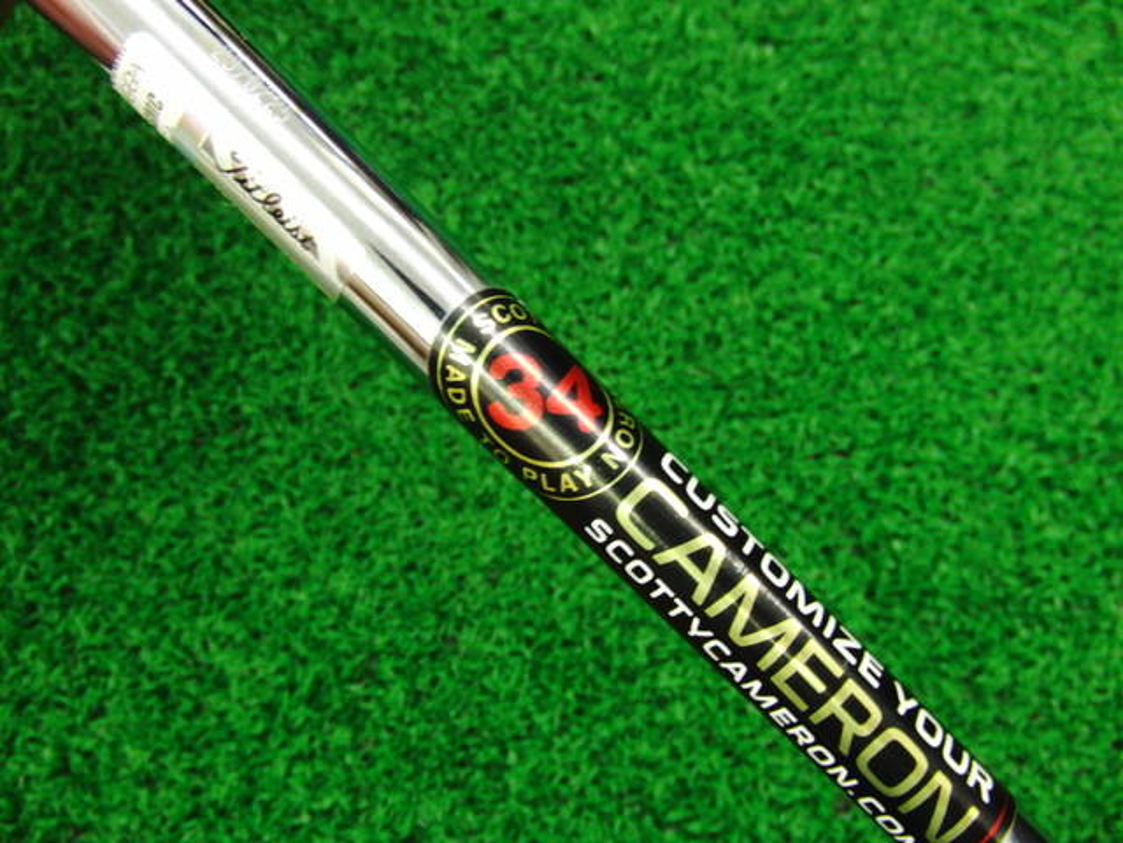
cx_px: 562
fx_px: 1200
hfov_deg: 50.1
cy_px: 422
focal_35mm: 37
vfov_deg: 38.7
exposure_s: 1/30
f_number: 3.6
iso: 400
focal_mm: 6.42
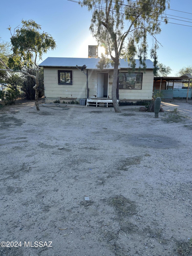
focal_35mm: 26
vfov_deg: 67.3
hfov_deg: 53.1
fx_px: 192
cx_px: 96
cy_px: 128
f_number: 1.5
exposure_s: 1/1019
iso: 50
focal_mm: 5.7
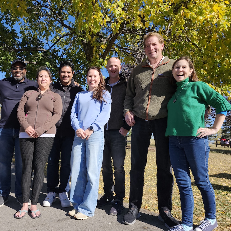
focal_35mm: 28
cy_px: 117
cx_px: 80
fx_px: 211
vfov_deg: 57.3
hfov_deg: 56.2
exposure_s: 1/1202
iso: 25
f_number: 1.8
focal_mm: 5.54
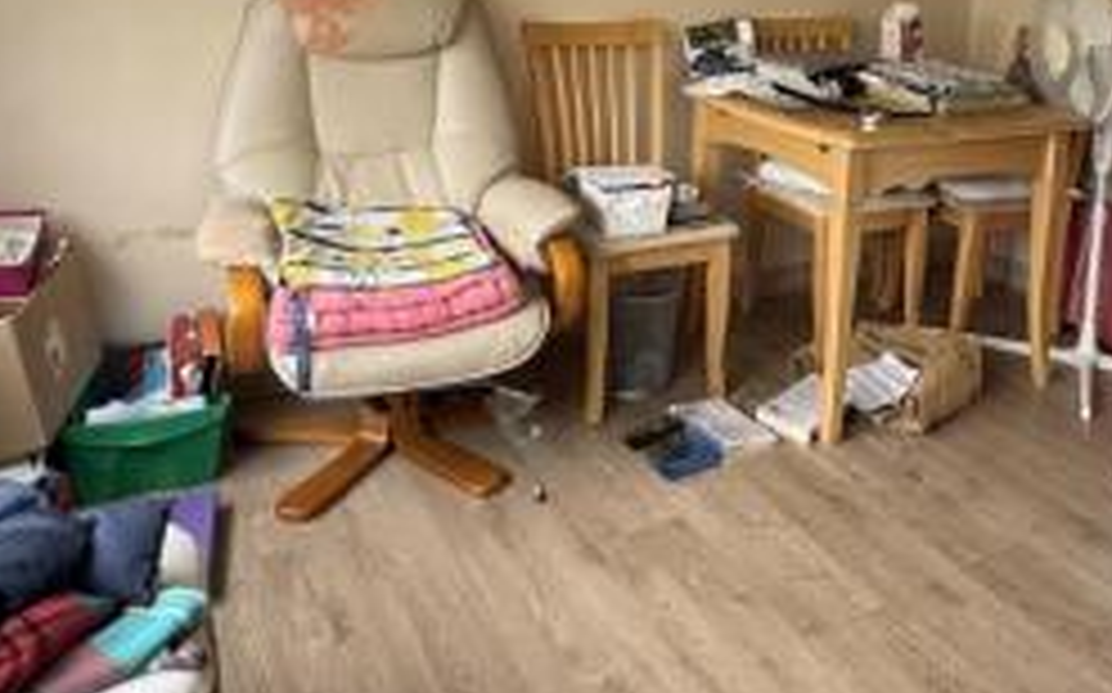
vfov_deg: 34.0
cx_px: 723
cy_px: 56
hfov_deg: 54.5
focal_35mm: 35
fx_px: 1060
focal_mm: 2.22
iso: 125
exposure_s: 1/99
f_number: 2.2
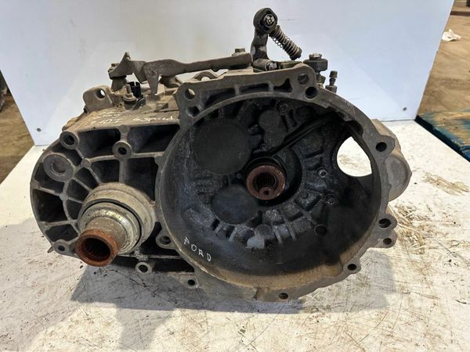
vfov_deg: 56.8
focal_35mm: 24
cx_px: 235
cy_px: 176
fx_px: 326
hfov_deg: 71.6
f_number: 1.78
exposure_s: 1/50
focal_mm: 6.86
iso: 400
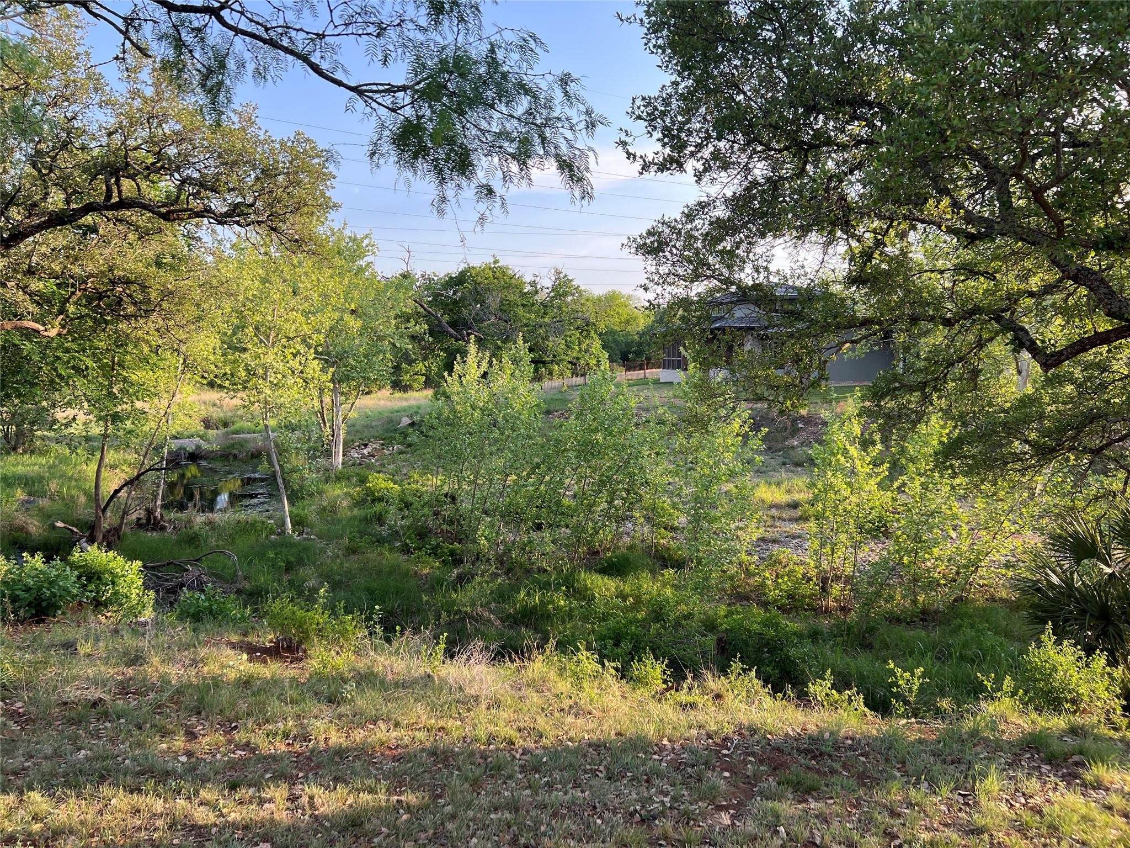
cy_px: 424
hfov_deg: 67.3
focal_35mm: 26
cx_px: 565
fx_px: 849
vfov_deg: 53.1
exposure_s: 1/572
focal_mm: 5.7
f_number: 1.5
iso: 50
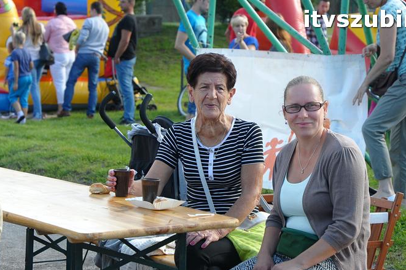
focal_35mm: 135
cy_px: 164
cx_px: 210
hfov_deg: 15.2
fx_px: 1521
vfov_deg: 10.1
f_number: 7.1
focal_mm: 70
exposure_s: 1/640
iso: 800
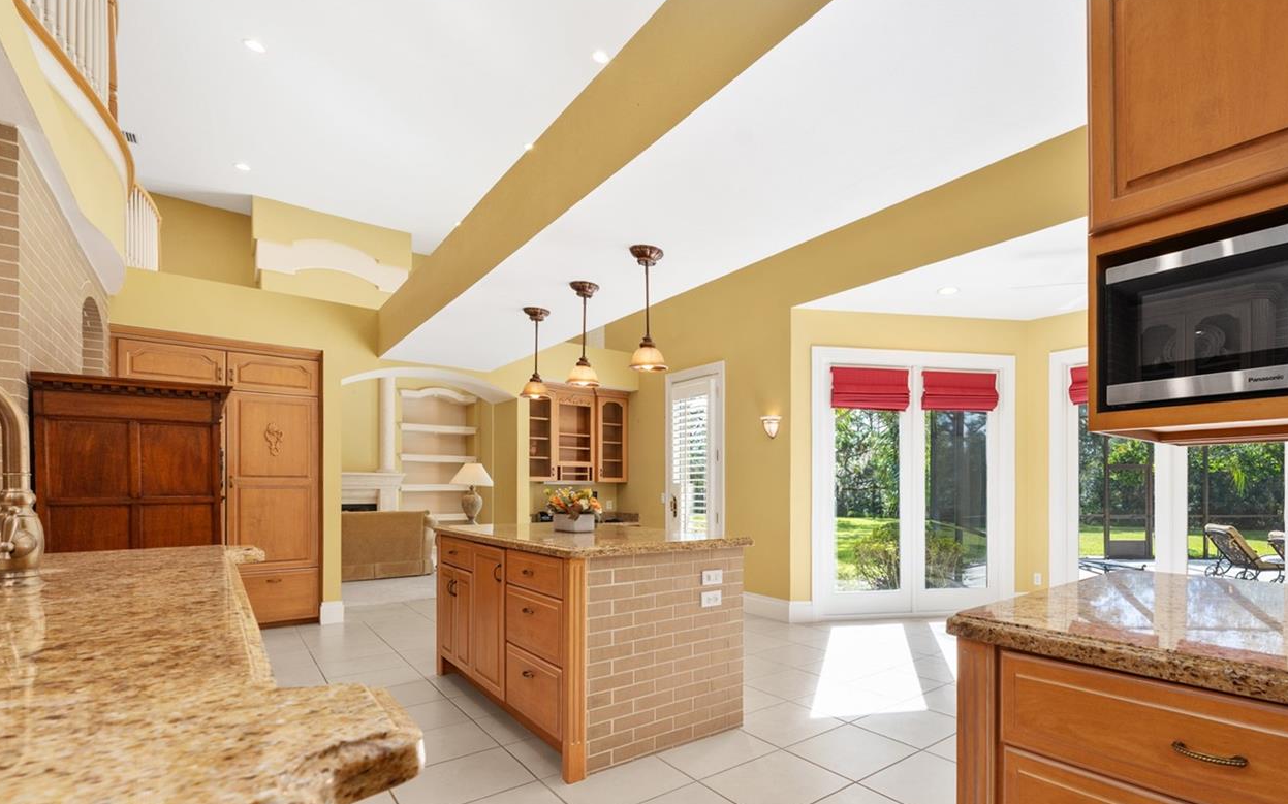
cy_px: 503
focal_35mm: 17
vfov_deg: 66.9
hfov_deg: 92.5
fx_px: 597
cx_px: 805
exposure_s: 1/25
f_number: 7.1
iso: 320
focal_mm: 13
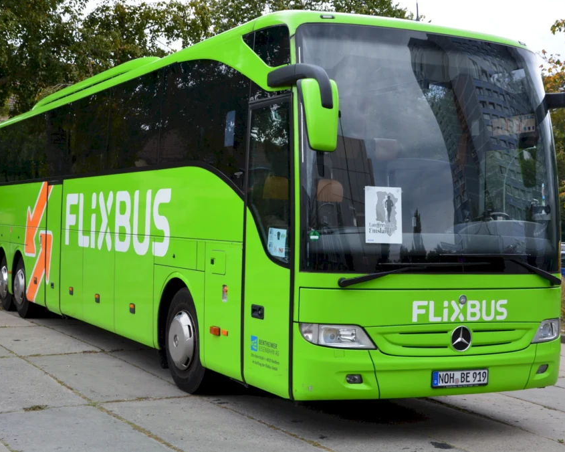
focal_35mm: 58
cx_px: 275
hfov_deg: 32.5
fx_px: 970
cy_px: 225
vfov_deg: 26.2
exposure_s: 1/125
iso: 400
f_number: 9
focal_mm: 34
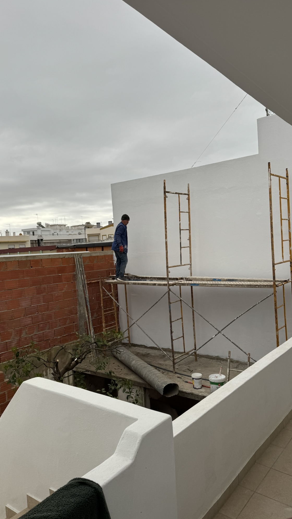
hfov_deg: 42.9
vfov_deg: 69.8
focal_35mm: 27
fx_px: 372
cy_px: 264
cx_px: 133
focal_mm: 6.76
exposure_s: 1/2331
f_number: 1.78
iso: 80
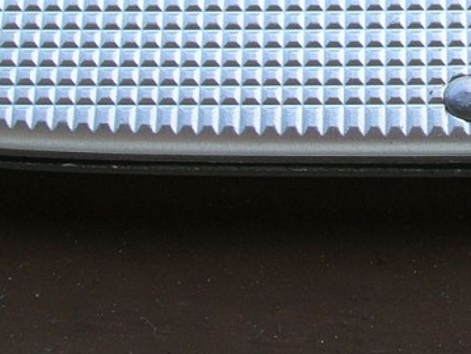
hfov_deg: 15.1
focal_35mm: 128
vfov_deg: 11.3
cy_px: -134
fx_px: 1743
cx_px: 457
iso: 50
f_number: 5.4
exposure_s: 1/67.6
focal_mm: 7.7
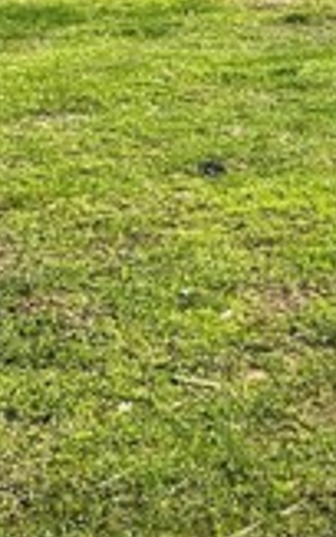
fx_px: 1464
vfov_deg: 20.2
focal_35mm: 100
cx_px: 721
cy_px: 23
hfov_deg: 11.5
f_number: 1.78
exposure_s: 1/2410
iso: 80
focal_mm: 6.86
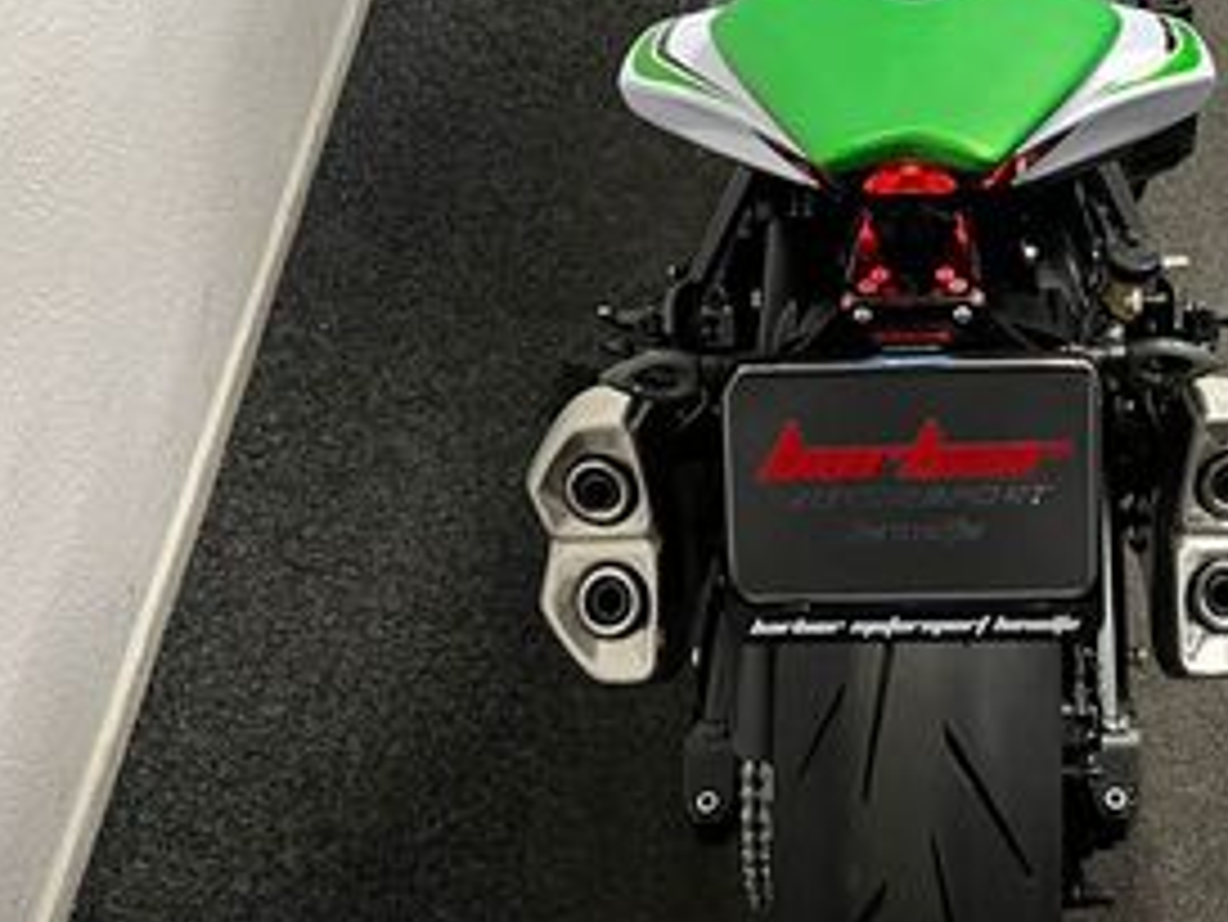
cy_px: 180
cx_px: 954
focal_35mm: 61
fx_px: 2165
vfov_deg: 23.7
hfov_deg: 31.0
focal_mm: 5.1
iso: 100
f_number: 1.6
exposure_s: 1/50
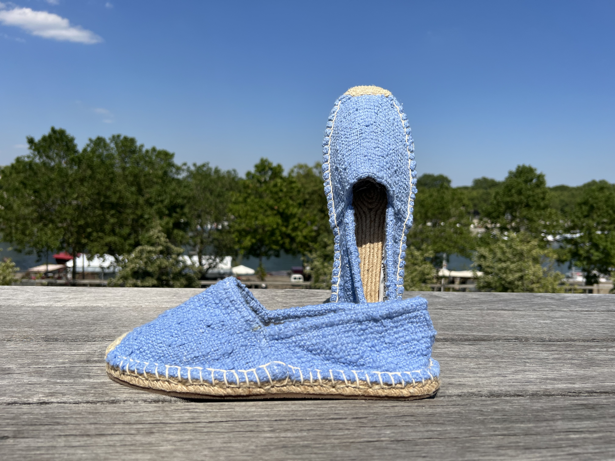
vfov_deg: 53.1
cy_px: 230
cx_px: 308
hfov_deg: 67.3
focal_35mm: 26
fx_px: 462
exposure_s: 1/6579
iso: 50
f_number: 1.5
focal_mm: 5.7
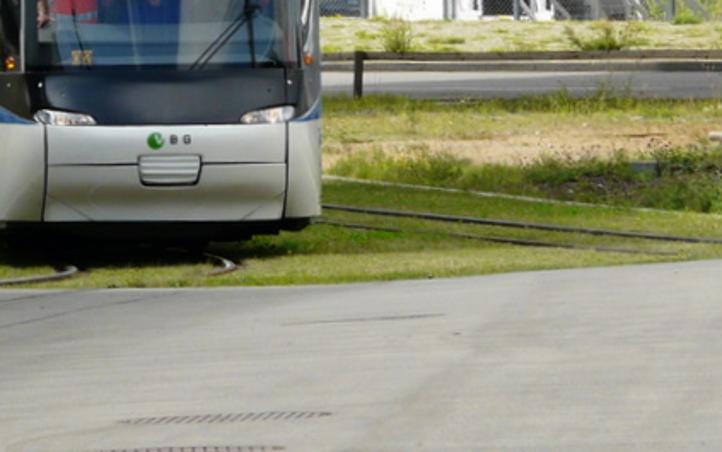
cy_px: -41
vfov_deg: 2.0
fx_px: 13113
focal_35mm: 666
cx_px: 133
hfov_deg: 3.2
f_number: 5.6
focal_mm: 43.7
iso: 100
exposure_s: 1/250
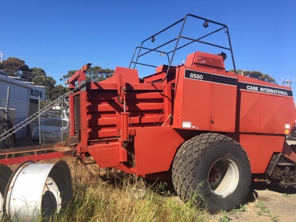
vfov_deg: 48.2
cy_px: 111
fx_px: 248
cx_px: 148
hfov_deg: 61.7
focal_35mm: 29
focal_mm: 4.15
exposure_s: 1/1099
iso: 25
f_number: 2.2
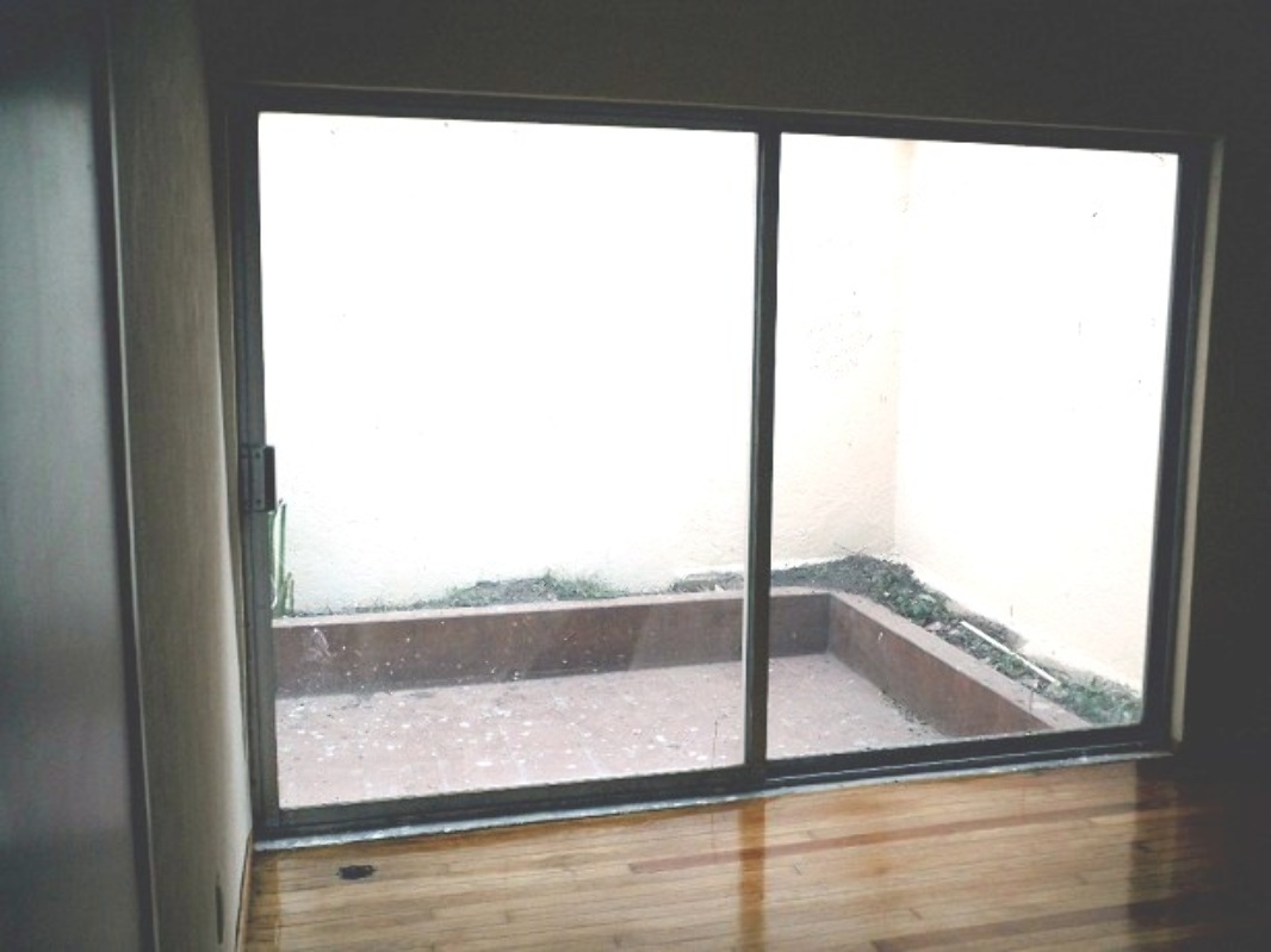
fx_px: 1652
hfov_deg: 42.1
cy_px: 476
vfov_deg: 32.2
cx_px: 636
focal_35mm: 45
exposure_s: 1/76
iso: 100
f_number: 3.5
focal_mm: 6.3
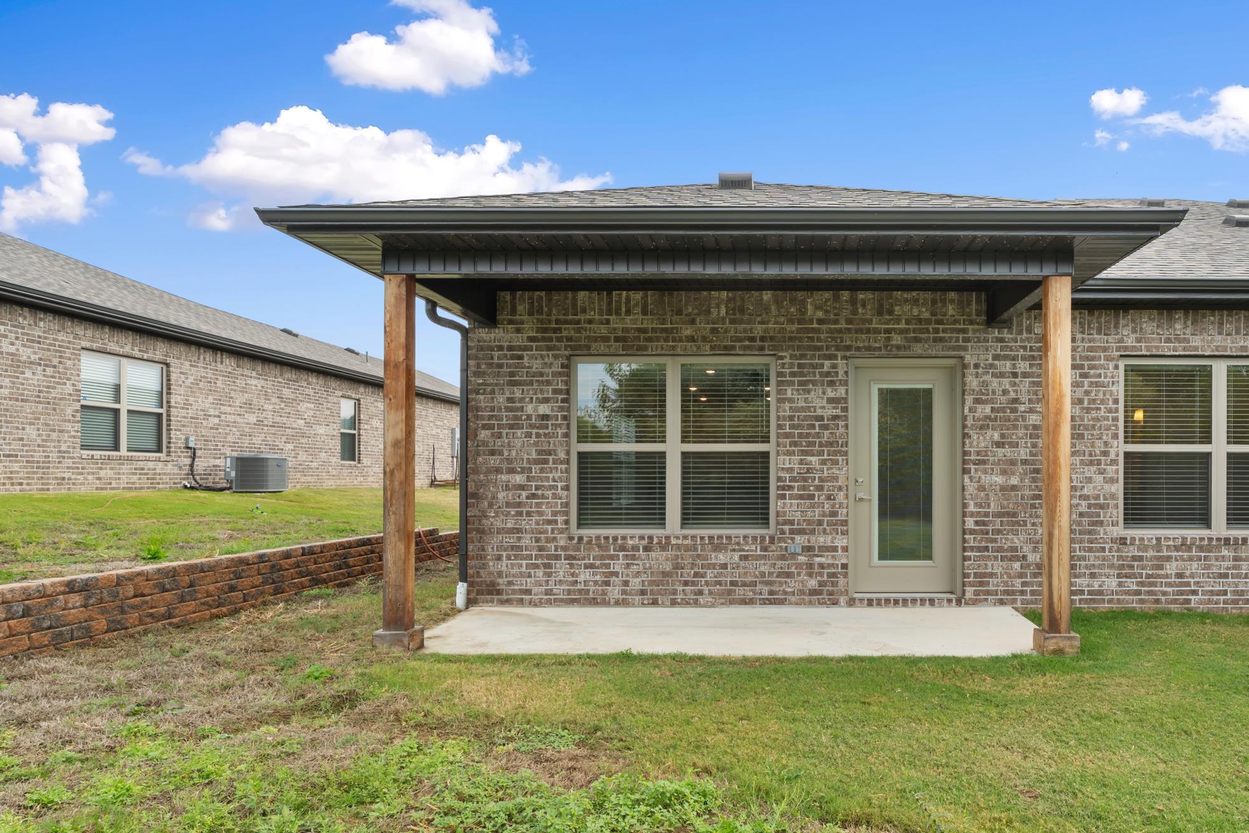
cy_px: 487
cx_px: 781
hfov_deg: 71.9
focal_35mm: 24
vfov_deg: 52.4
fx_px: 841
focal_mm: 12.8
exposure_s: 1/40
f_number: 9
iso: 200
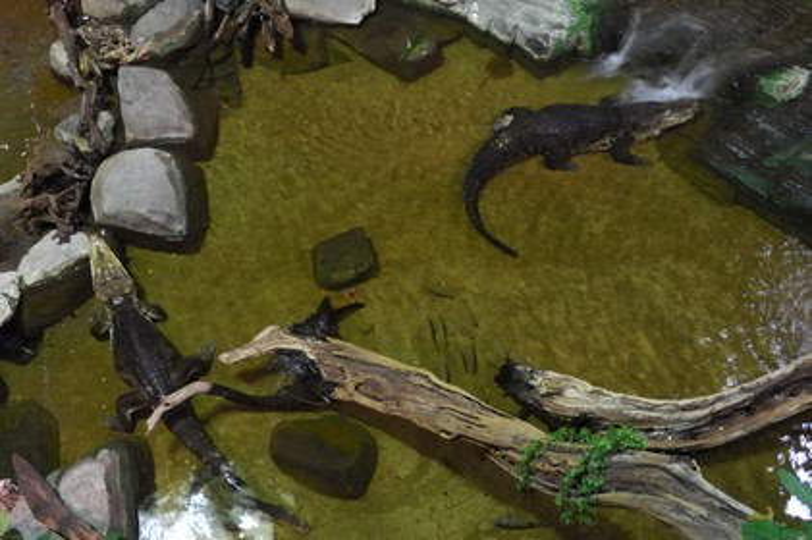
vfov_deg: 39.9
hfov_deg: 57.3
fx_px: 744
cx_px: 406
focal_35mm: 33
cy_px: 270
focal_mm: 22
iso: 200
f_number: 2.8
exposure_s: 1/8
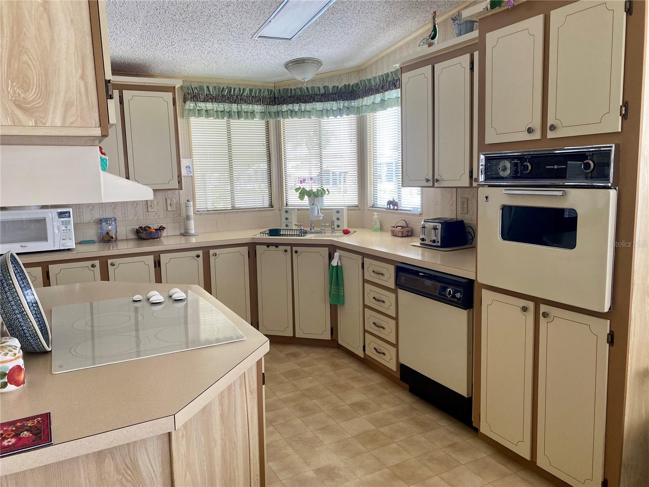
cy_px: 244
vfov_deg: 53.1
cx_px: 324
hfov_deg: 67.3
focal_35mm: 26
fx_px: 487
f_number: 1.8
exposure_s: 1/121
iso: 100
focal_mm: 4.25
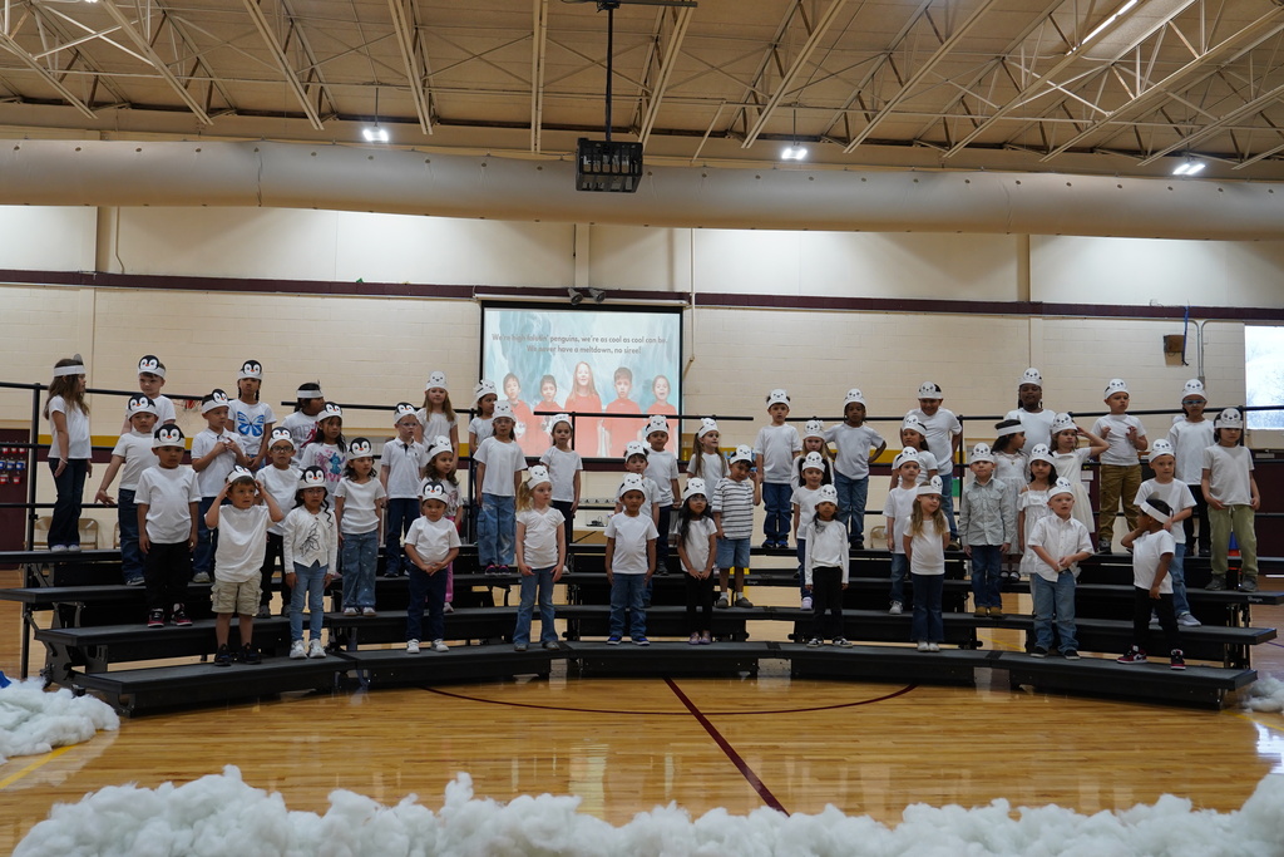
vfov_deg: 42.3
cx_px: 642
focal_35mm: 31
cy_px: 428
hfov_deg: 60.3
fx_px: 1106
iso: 1600
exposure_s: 1/160
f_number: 4
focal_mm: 31
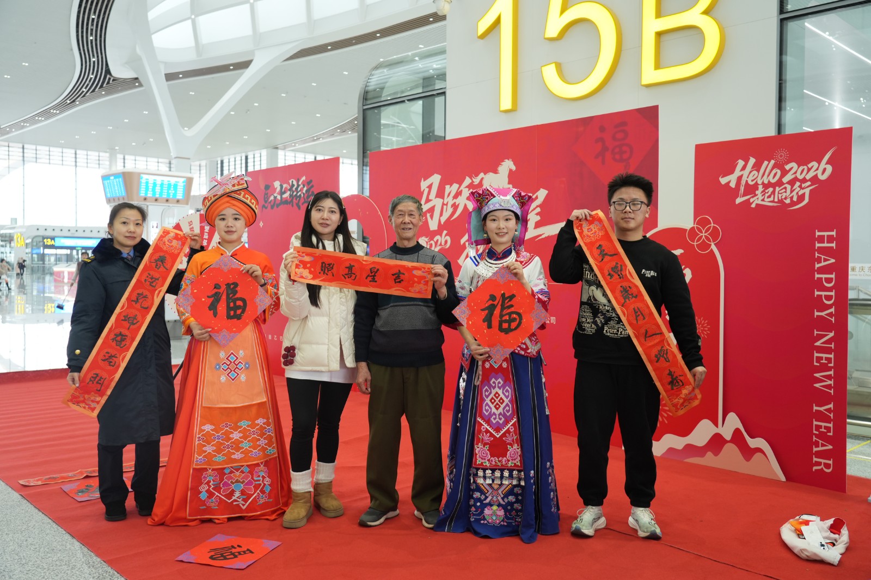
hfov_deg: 60.3
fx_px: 750
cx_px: 436
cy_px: 290
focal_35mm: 31
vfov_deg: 42.3
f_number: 4
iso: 640
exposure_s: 1/40
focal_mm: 31
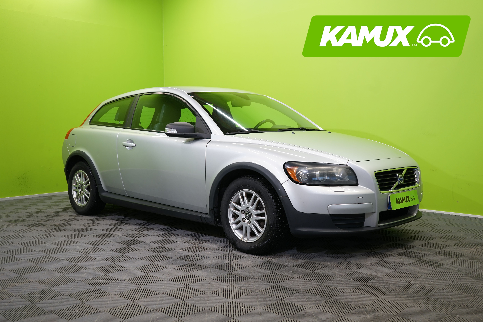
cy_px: 161
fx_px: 496
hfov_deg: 51.9
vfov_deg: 35.9
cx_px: 242
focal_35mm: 37
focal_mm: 37
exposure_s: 1/25
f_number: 5.6
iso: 400
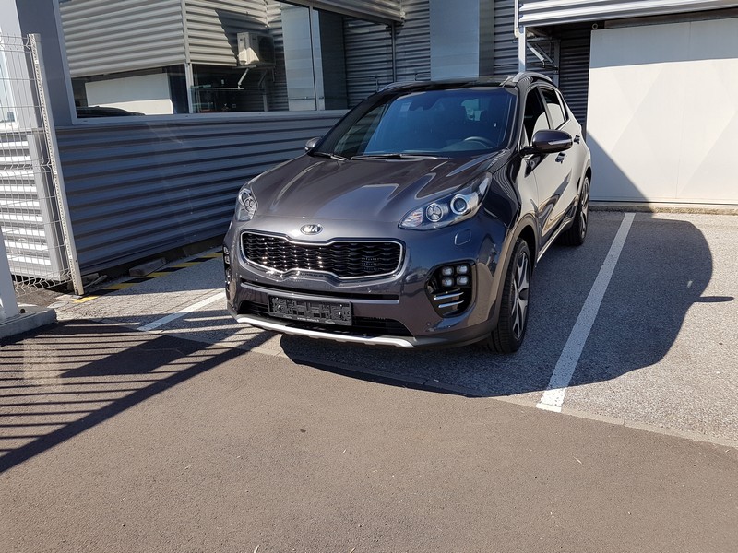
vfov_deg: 53.1
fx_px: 554
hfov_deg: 67.3
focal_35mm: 26
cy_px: 276
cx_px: 369
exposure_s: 1/1668
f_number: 1.7
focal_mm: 4.2
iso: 40
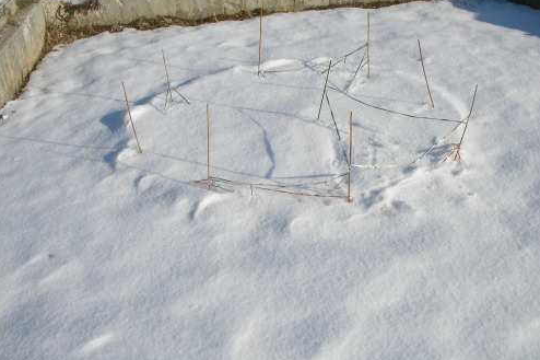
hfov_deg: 48.5
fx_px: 600
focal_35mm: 40
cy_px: 157
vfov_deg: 33.3
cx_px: 270
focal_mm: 6.3
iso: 71
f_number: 5.6
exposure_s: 1/691
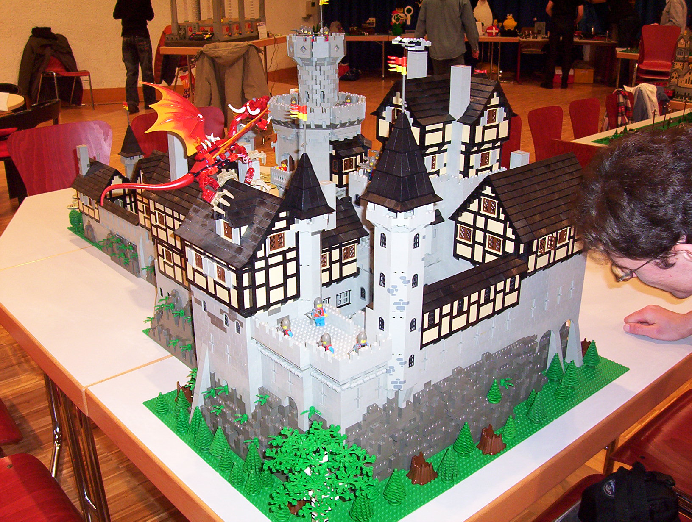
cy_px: 261
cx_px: 346
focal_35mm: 43
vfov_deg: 33.7
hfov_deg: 43.8
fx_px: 862
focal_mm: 5.77
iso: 140
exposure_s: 1/60
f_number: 2.73
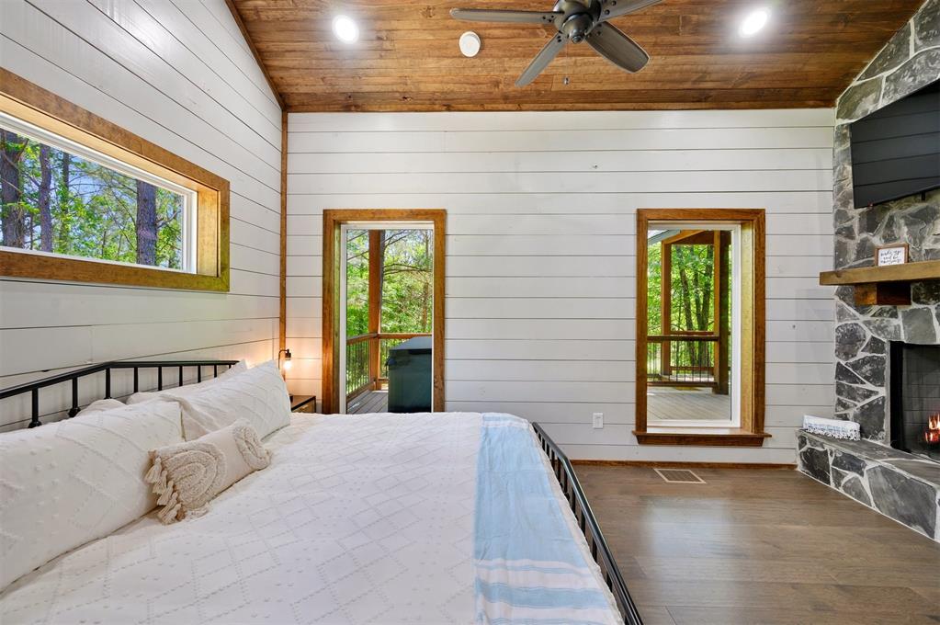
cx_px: 470
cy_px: 312
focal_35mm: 14
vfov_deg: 81.1
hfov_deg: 104.3
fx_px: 365
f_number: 7.1
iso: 500
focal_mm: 14
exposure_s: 1/6
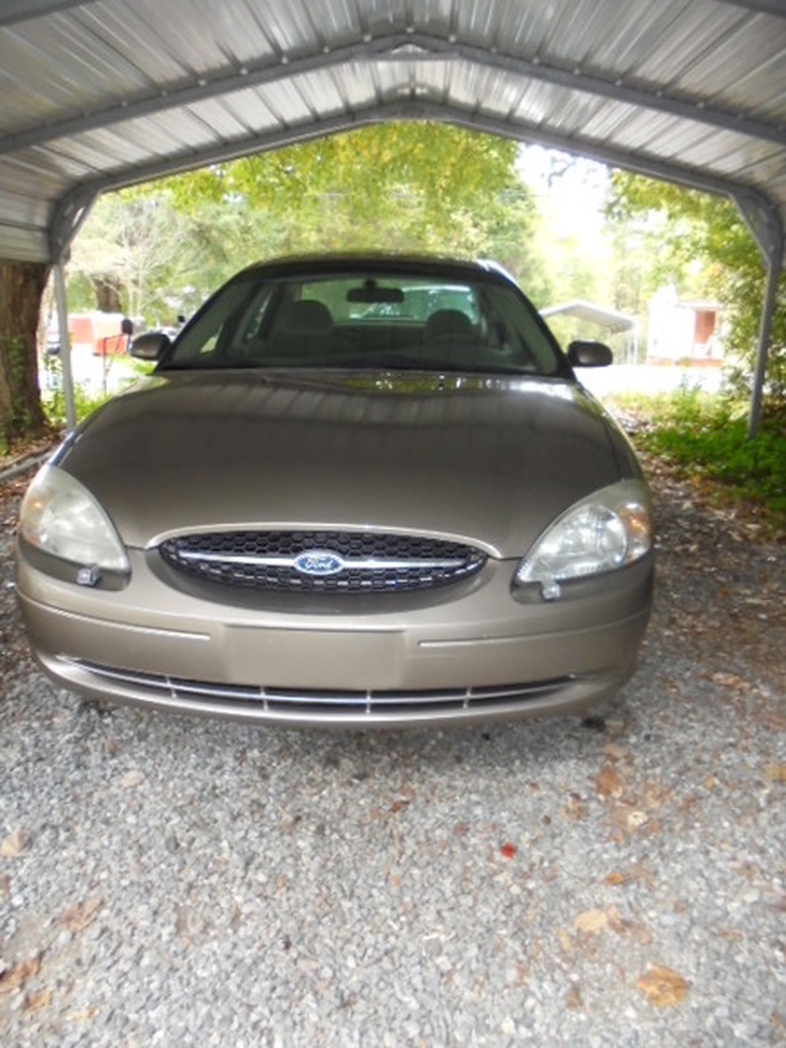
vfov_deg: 67.3
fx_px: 787
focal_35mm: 26
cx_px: 393
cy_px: 524
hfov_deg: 53.1
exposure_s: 1/30
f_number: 3.5
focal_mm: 4.6
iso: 400
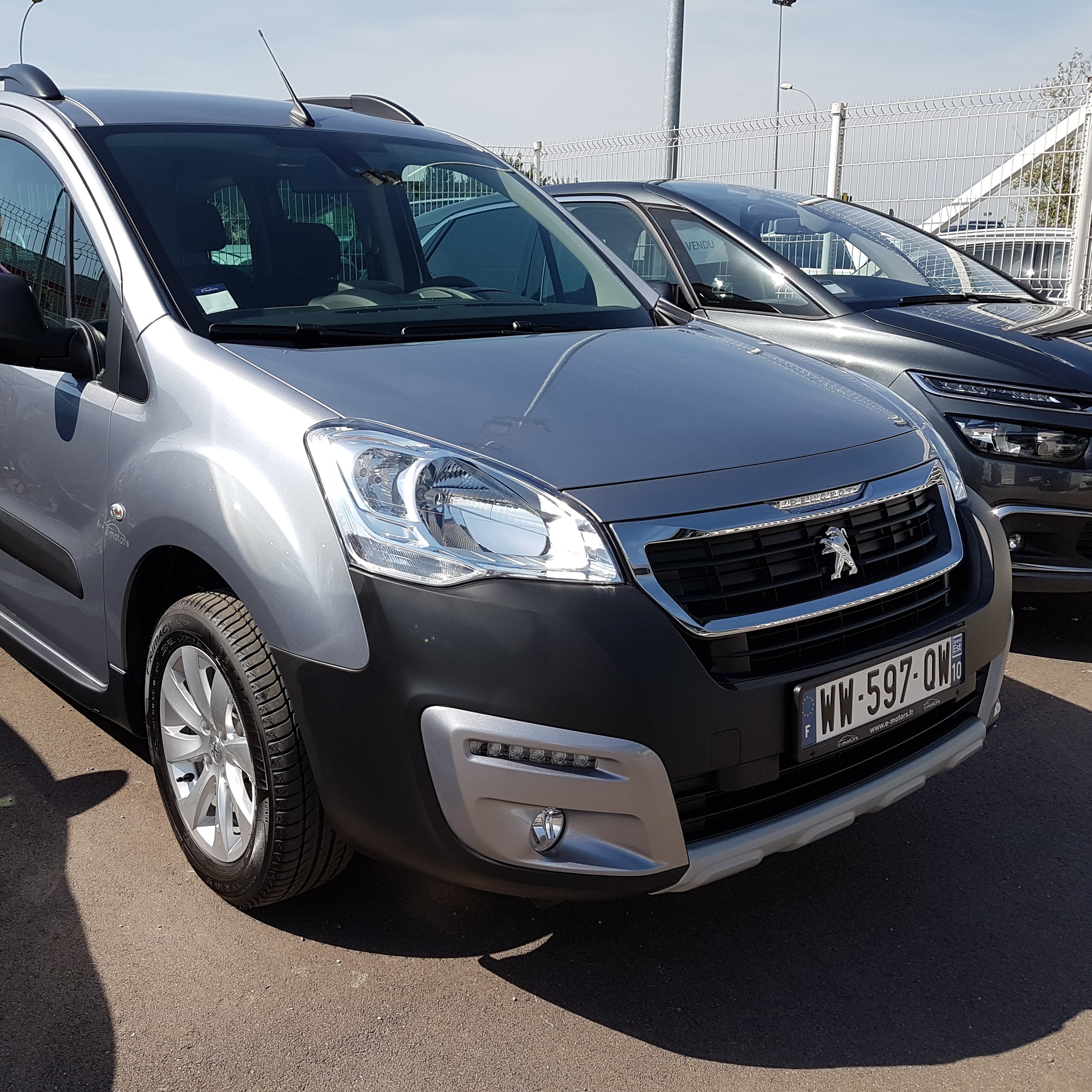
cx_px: 395
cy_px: 541
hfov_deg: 51.9
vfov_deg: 52.5
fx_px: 1106
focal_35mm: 31
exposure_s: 1/1944
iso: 40
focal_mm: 4.2
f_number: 1.7
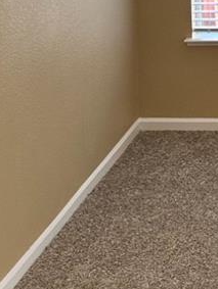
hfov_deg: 11.0
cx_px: 378
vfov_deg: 13.9
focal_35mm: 127
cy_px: -221
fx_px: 1064
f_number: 1.78
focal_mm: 6.86
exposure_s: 1/120
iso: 125
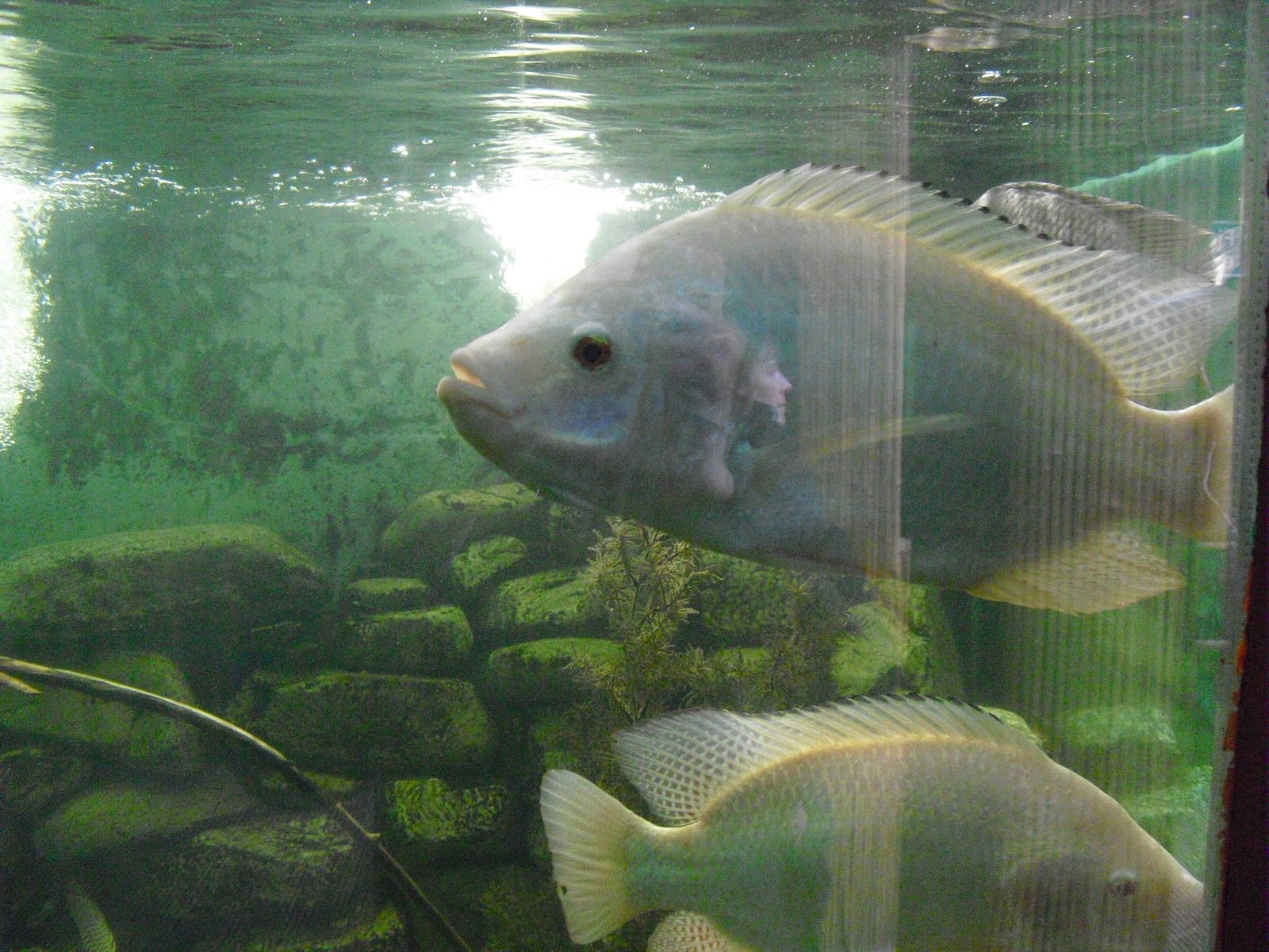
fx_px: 1320
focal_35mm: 36
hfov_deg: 51.4
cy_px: 476
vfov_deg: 39.7
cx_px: 634
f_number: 3.1
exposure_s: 1/50
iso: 800
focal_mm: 6.3
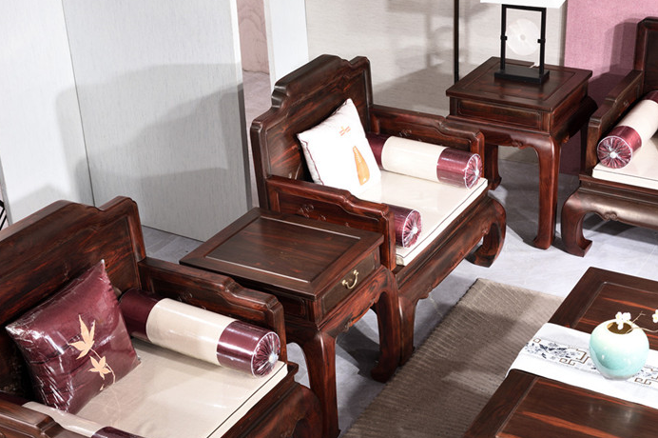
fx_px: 1077
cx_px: 390
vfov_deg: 22.9
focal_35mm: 59
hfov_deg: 33.9
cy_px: 225
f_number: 11
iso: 125
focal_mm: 48
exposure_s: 1/125
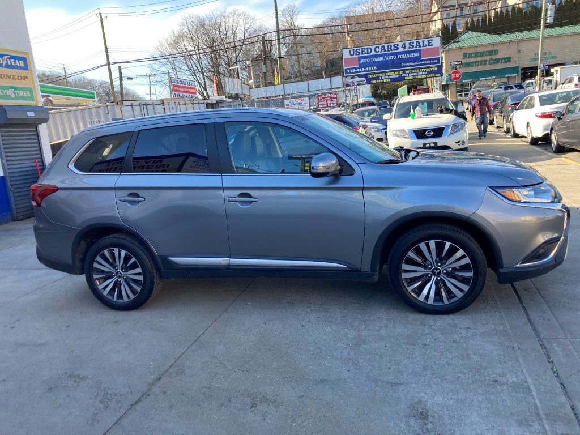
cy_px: 218
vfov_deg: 49.7
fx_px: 469
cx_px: 290
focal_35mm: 28
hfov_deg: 63.4
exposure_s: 1/255
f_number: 1.8
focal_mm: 3.99
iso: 20
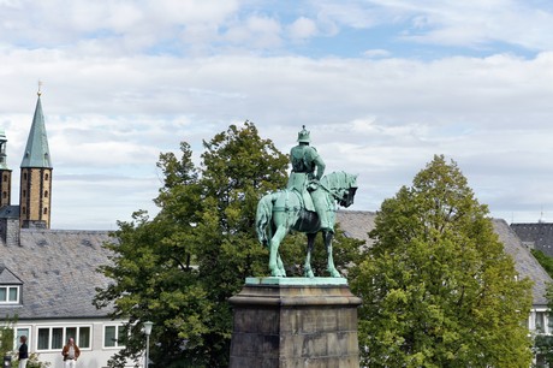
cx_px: 276
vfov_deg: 16.5
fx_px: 1266
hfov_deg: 24.6
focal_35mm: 82
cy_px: 184
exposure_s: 1/320
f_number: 9
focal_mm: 55
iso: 200
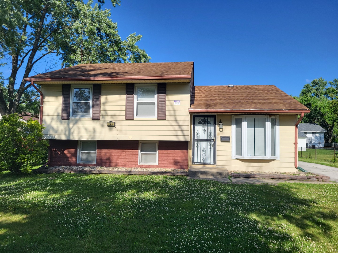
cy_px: 126
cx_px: 169
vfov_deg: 53.1
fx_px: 254
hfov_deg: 67.3
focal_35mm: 26
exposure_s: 1/2450
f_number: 1.8
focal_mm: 5.4
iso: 40
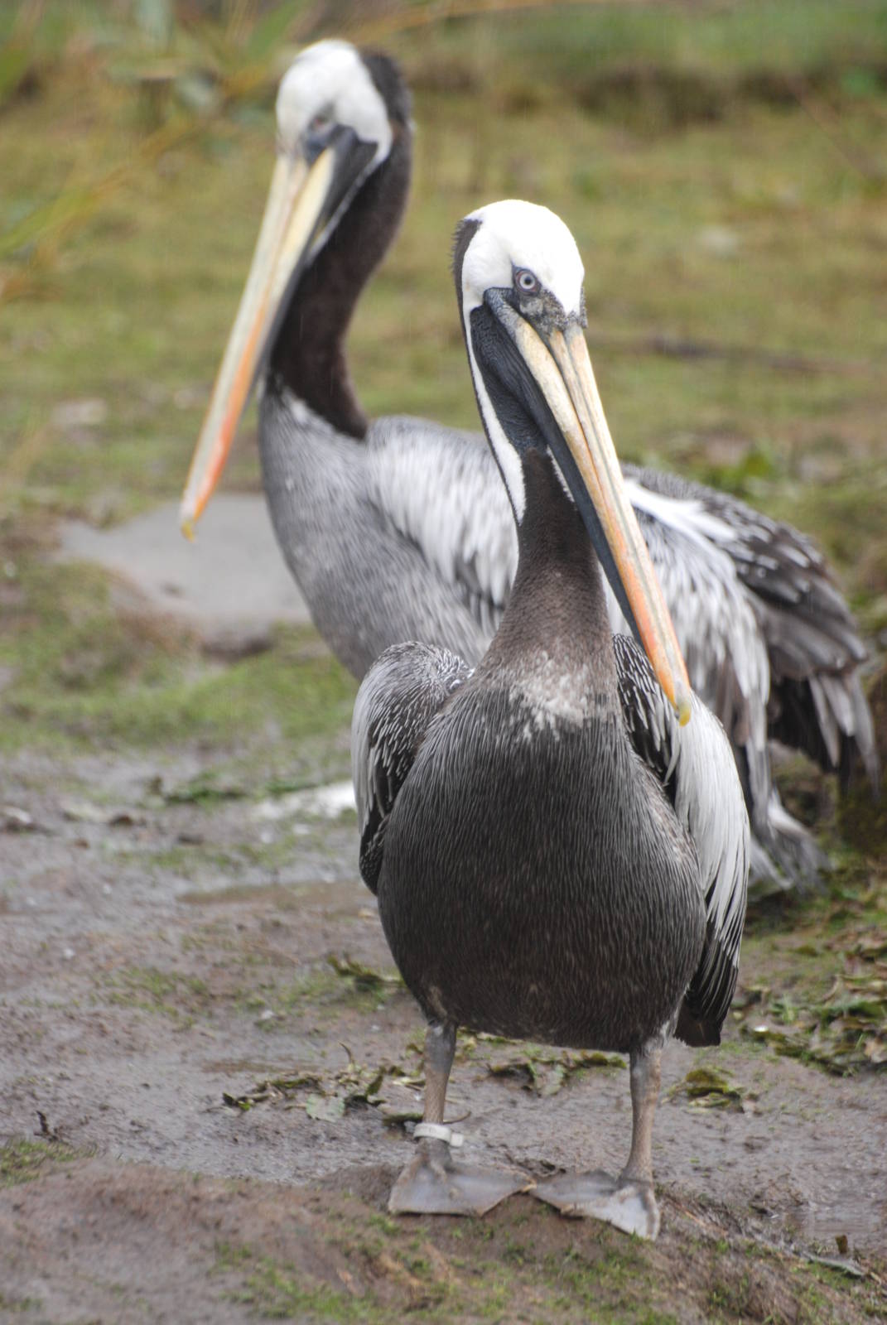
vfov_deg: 4.6
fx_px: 16583
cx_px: 444
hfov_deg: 3.1
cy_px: 662
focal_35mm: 450
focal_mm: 300
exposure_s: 1/200
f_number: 5.6
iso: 400
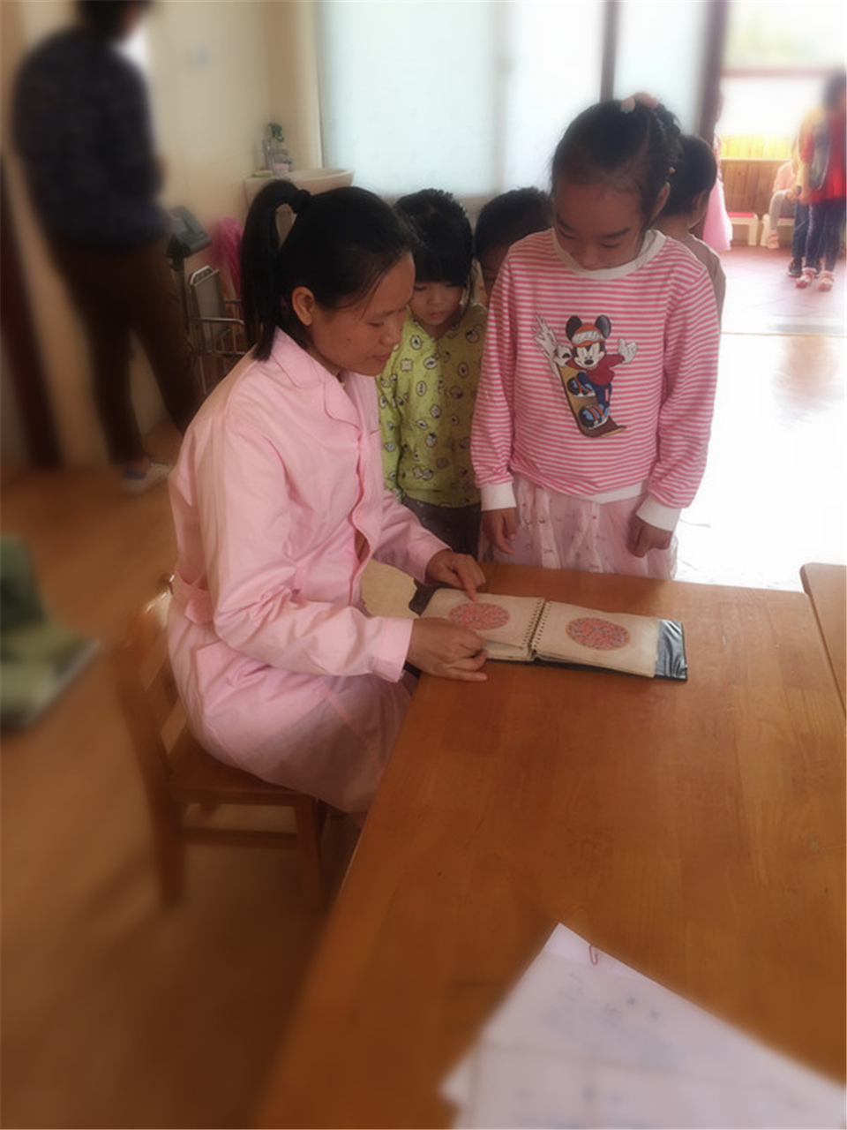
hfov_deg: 48.2
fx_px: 946
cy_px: 565
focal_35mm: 29
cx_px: 424
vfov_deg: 61.7
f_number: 2.2
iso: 40
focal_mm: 4.15
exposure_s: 1/50
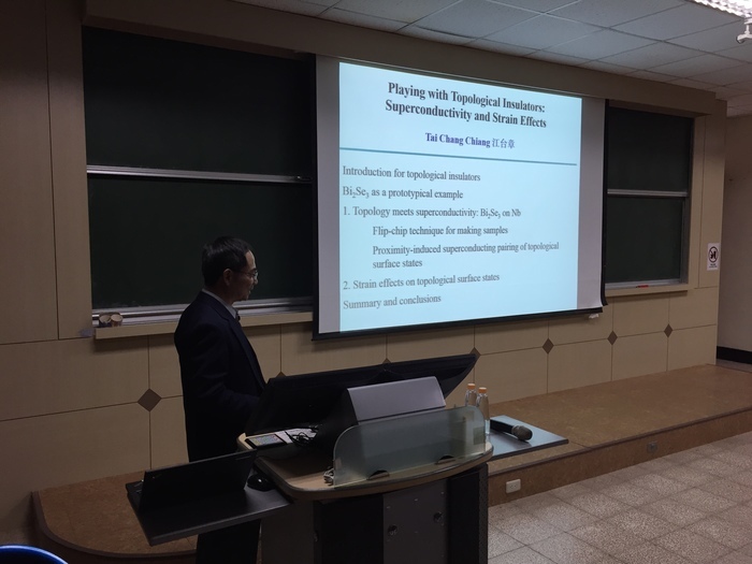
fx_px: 630
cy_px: 282
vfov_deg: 48.2
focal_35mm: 29
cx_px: 376
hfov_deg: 61.7
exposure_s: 1/40
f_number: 2.2
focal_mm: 4.15
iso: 32
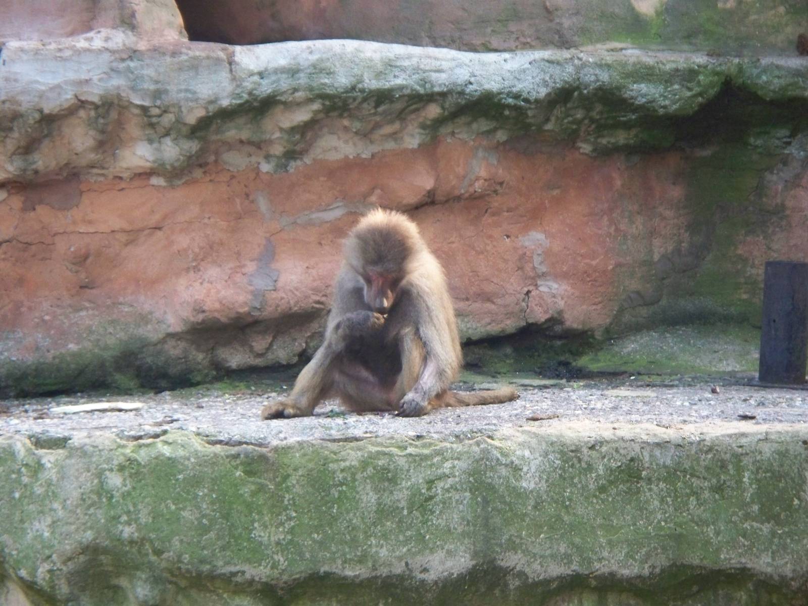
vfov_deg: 8.2
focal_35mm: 180
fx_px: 4202
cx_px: 404
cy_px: 303
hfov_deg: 11.0
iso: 400
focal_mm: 37.7
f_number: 5.1
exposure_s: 1/100
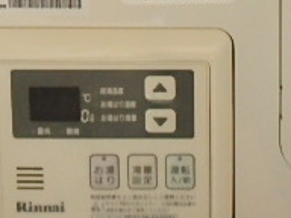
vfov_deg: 19.0
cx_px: 265
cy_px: -89
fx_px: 588
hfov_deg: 26.8
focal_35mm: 70
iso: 800
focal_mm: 3.7
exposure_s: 1/8
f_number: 3.5
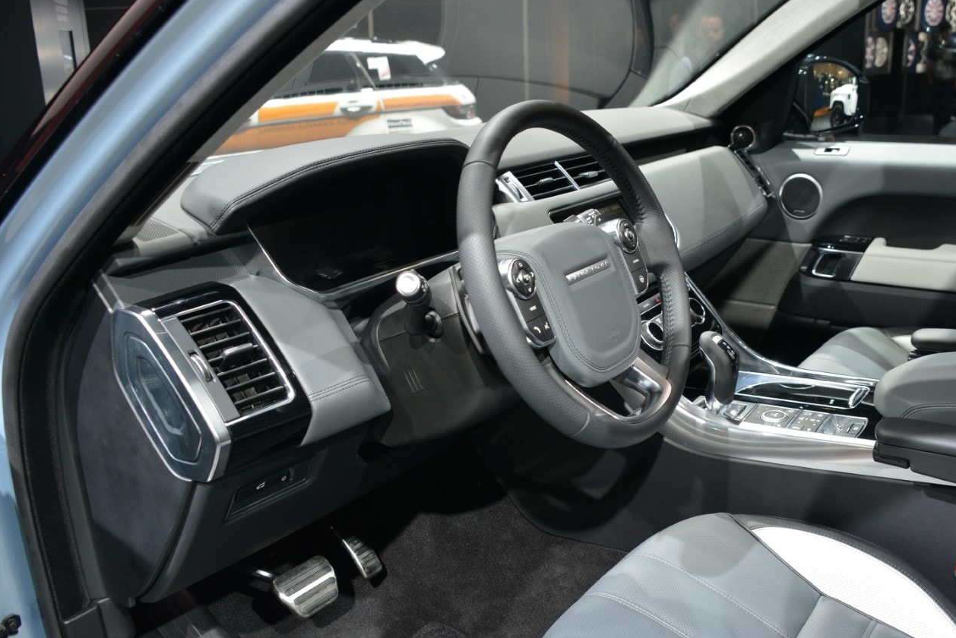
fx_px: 956
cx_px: 600
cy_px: 369
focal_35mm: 36
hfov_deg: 52.5
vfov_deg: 36.8
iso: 1000
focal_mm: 28
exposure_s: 1/80
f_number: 6.3
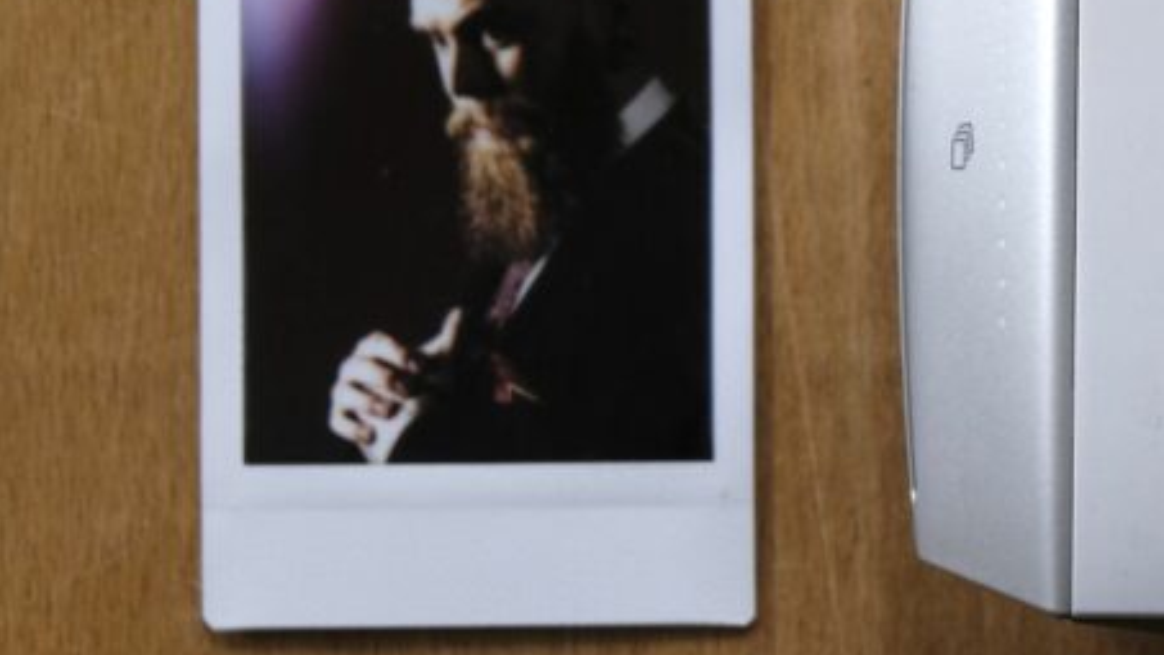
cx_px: 1272
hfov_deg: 22.4
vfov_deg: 13.4
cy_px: 266
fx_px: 2778
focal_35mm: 90
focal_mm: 25.6
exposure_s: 1/60
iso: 500
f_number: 4.5
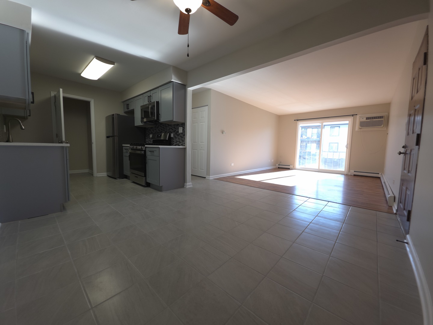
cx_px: 216
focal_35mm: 13
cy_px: 162
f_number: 1.9
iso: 20
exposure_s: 1/30
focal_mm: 2.2
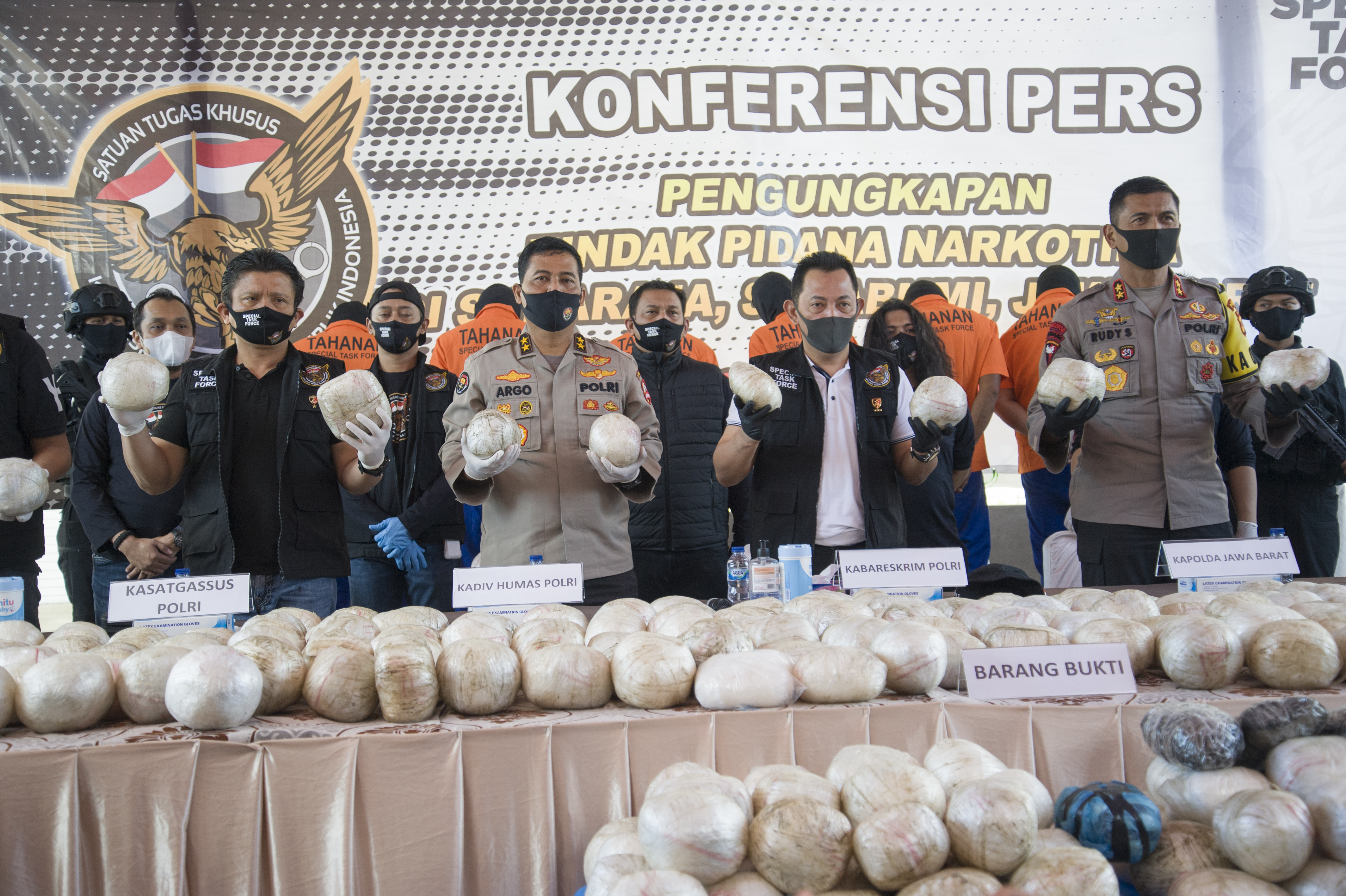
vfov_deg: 28.0
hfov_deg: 41.1
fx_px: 1793
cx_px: 673
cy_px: 448
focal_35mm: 48
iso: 500
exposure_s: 1/320
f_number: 4.2
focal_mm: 48
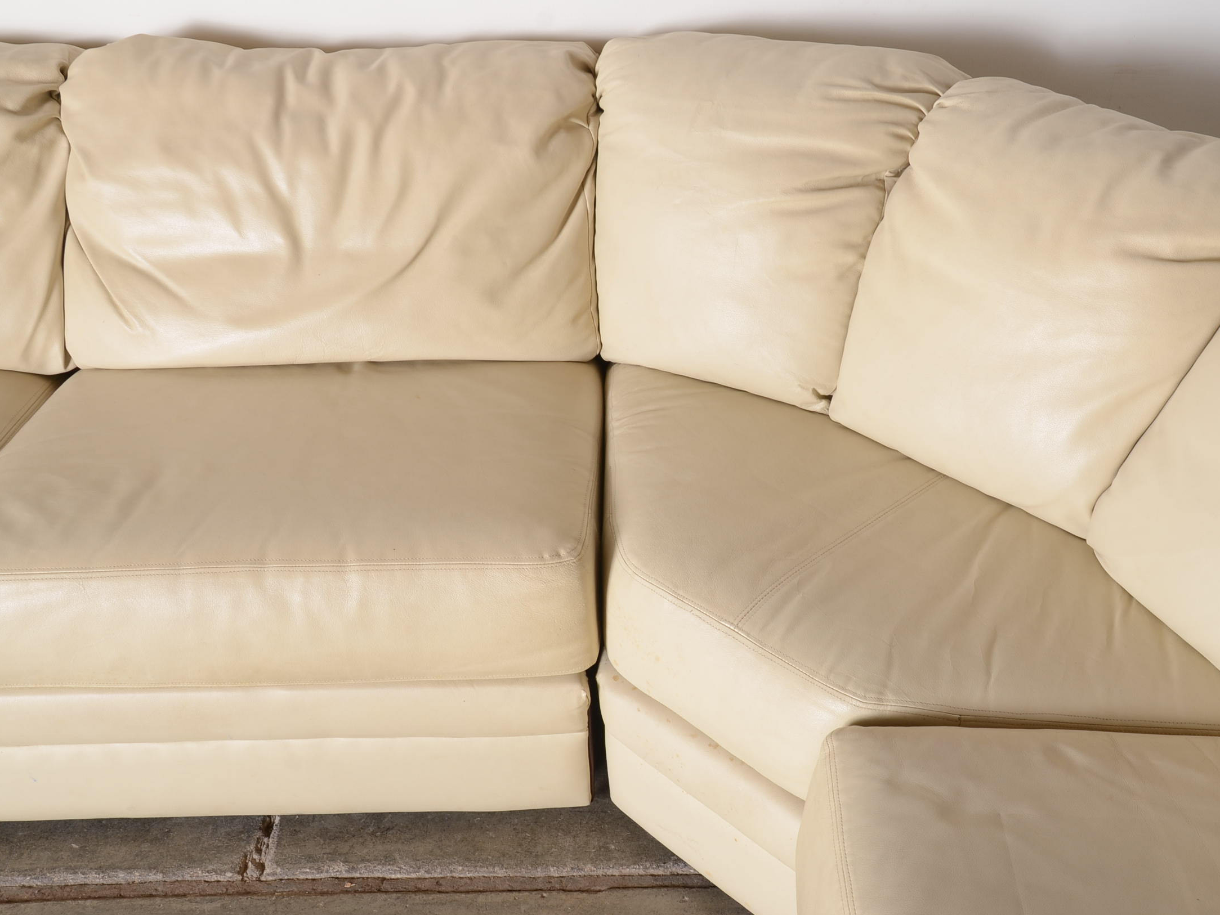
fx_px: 1269
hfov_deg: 51.2
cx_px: 682
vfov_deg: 39.7
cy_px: 459
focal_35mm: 36
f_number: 9
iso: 160
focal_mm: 22
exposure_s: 1/125
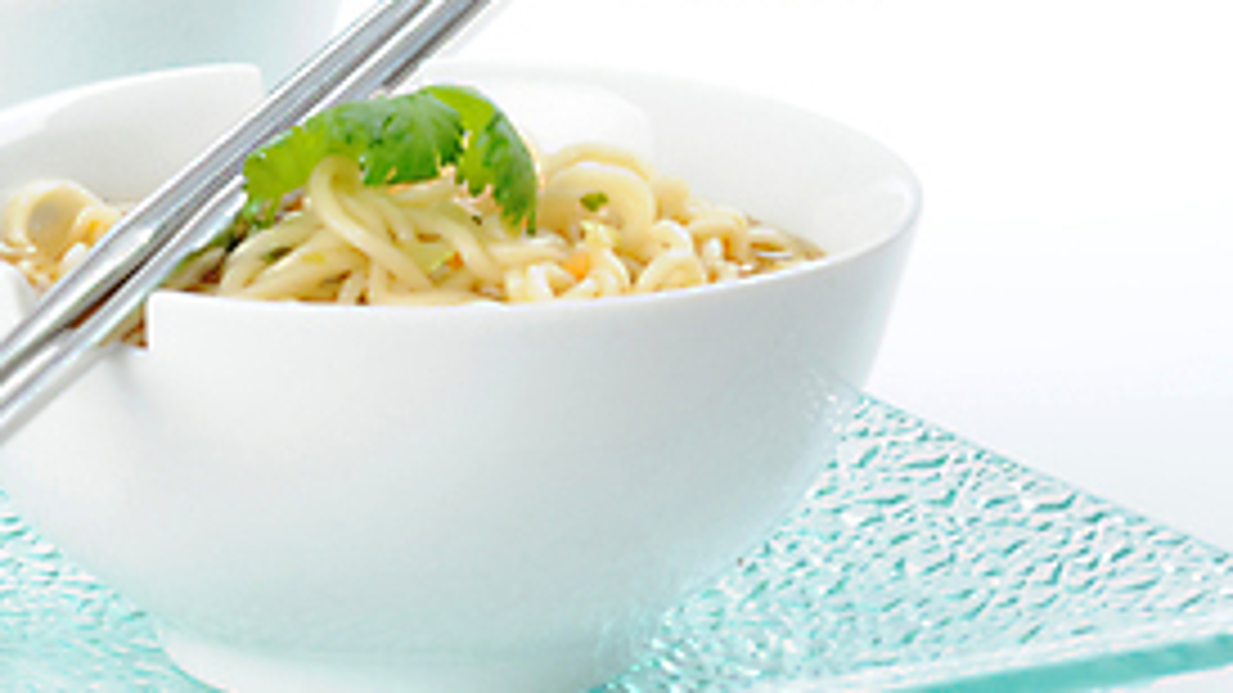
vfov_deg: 5.0
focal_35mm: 241
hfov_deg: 8.9
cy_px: 297
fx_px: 7878
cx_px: 90
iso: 200
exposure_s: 1/160
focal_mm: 105
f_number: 10
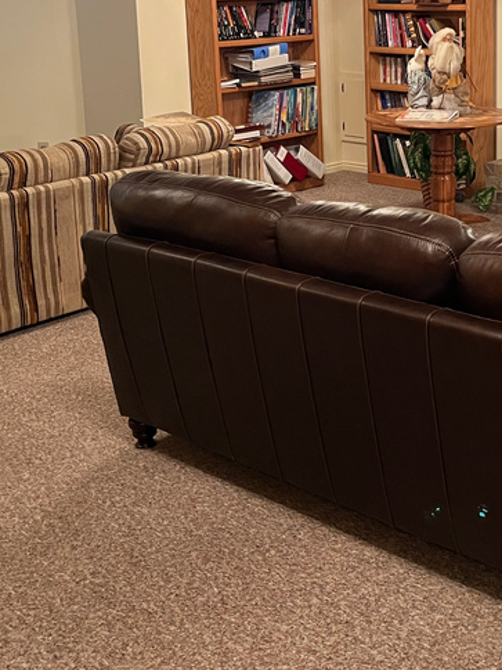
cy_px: 177
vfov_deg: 34.3
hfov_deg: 26.2
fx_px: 1063
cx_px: 384
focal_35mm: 55
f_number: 1.6
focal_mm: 5.1
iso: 400
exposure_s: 1/60
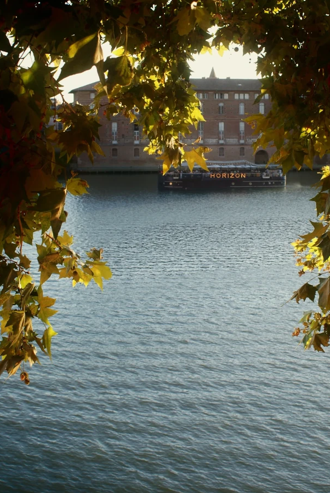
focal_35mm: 56
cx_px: 210
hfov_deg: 24.2
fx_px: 768
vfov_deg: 35.4
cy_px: 177
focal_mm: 28
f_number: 6.3
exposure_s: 1/80
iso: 100
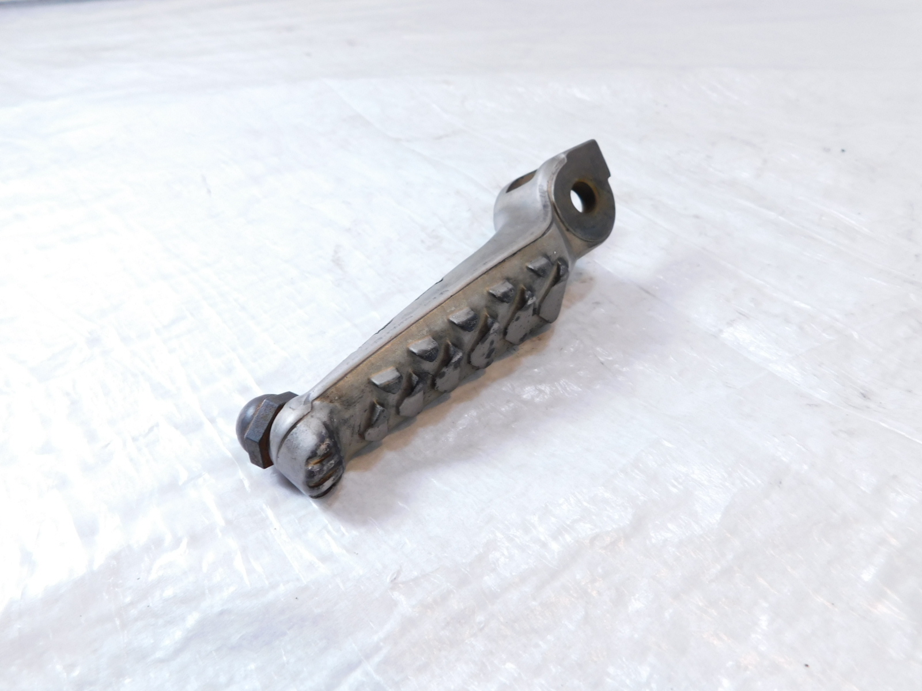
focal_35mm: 23
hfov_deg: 73.9
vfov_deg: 58.9
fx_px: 613
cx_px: 461
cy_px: 346
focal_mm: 4
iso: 125
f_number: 3
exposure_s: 1/40
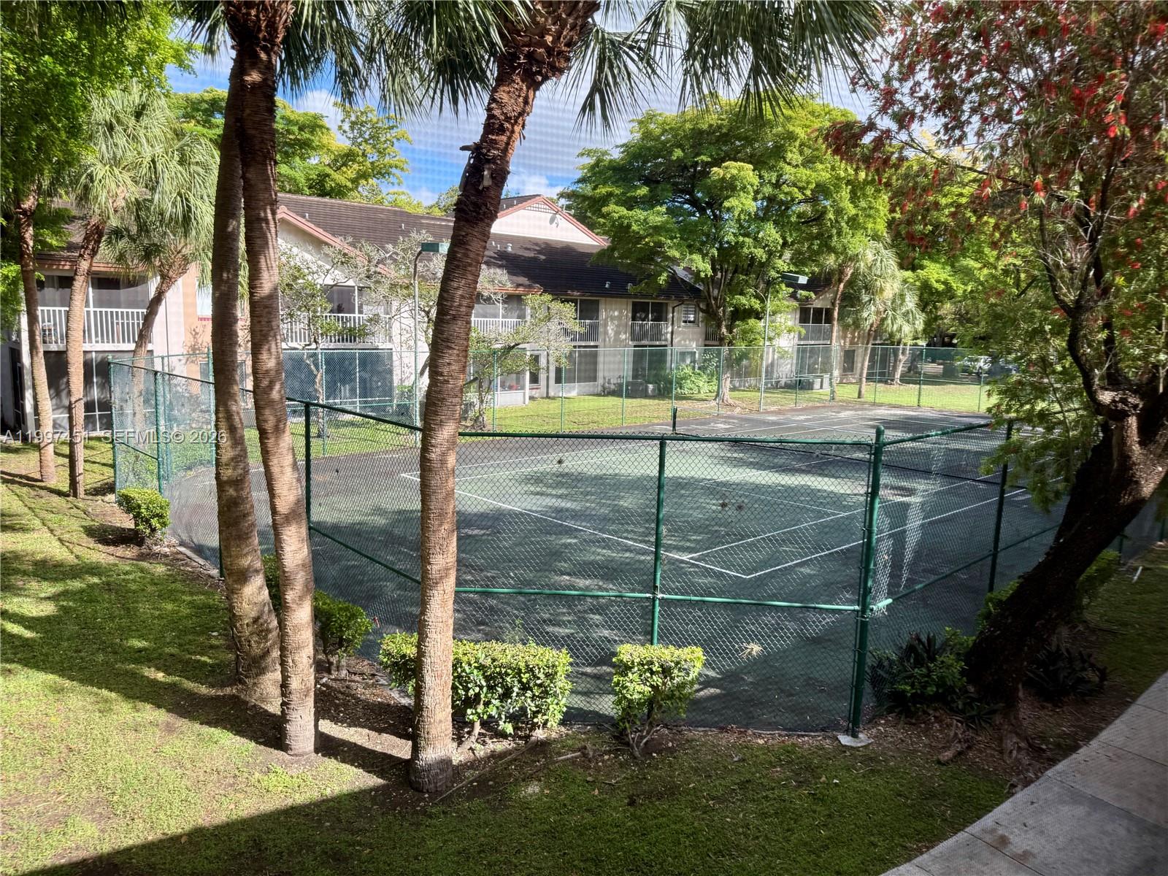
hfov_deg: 71.6
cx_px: 584
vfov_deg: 56.8
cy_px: 438
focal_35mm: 24
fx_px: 810
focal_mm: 6.76
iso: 100
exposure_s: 1/840
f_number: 1.78
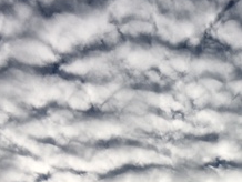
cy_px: 192
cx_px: 238
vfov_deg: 16.9
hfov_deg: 22.2
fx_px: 595
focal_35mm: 85
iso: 25
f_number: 2.2
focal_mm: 4.15
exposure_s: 1/6410
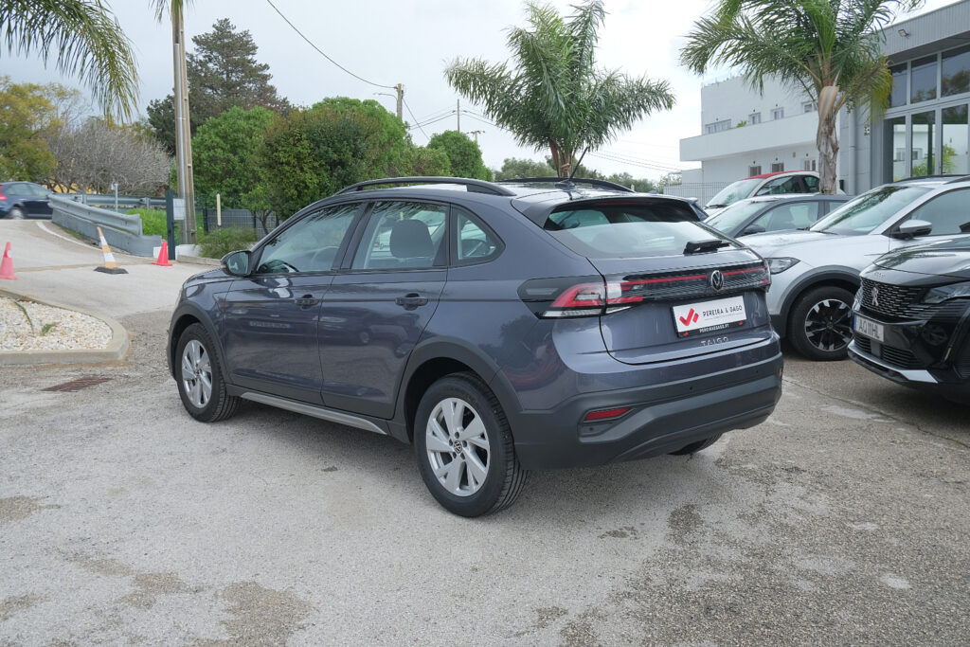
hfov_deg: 57.2
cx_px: 485
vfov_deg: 40.0
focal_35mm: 33
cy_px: 324
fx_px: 889
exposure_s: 1/100
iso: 400
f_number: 9
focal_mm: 22.1
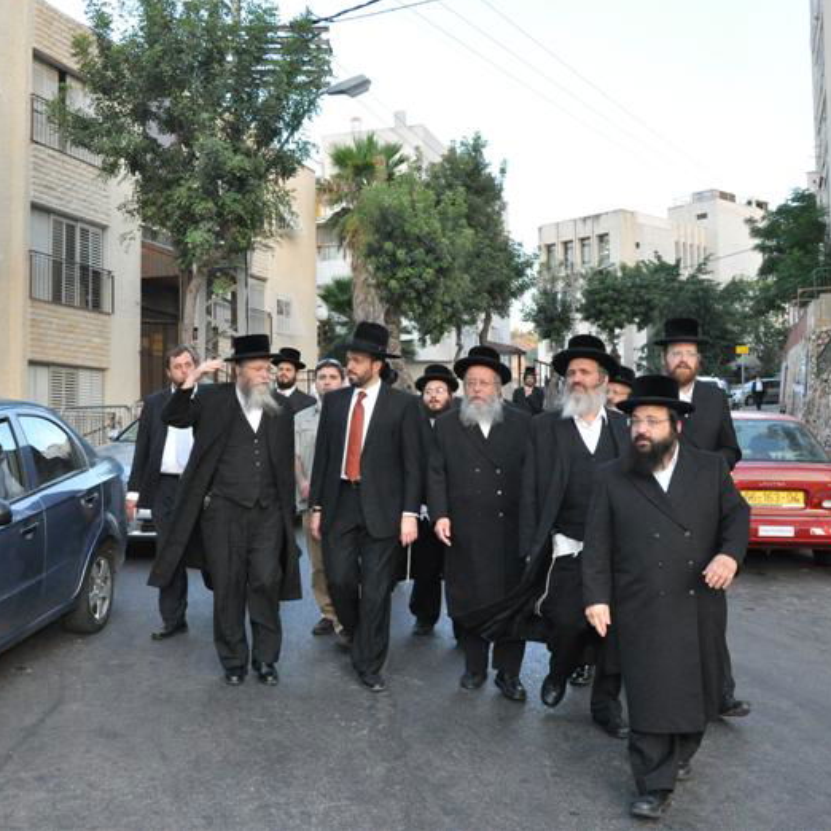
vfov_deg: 42.8
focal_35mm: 39
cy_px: 410
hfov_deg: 42.8
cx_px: 366
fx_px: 1059
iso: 1250
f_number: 8
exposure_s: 1/200
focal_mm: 20
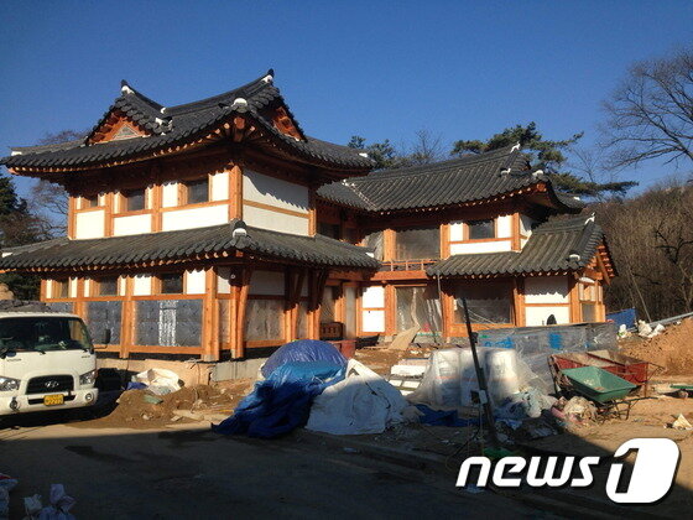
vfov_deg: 42.9
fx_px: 661
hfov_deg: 55.4
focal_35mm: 33
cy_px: 260
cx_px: 346
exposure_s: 1/1808
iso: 50
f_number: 2.4
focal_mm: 4.12
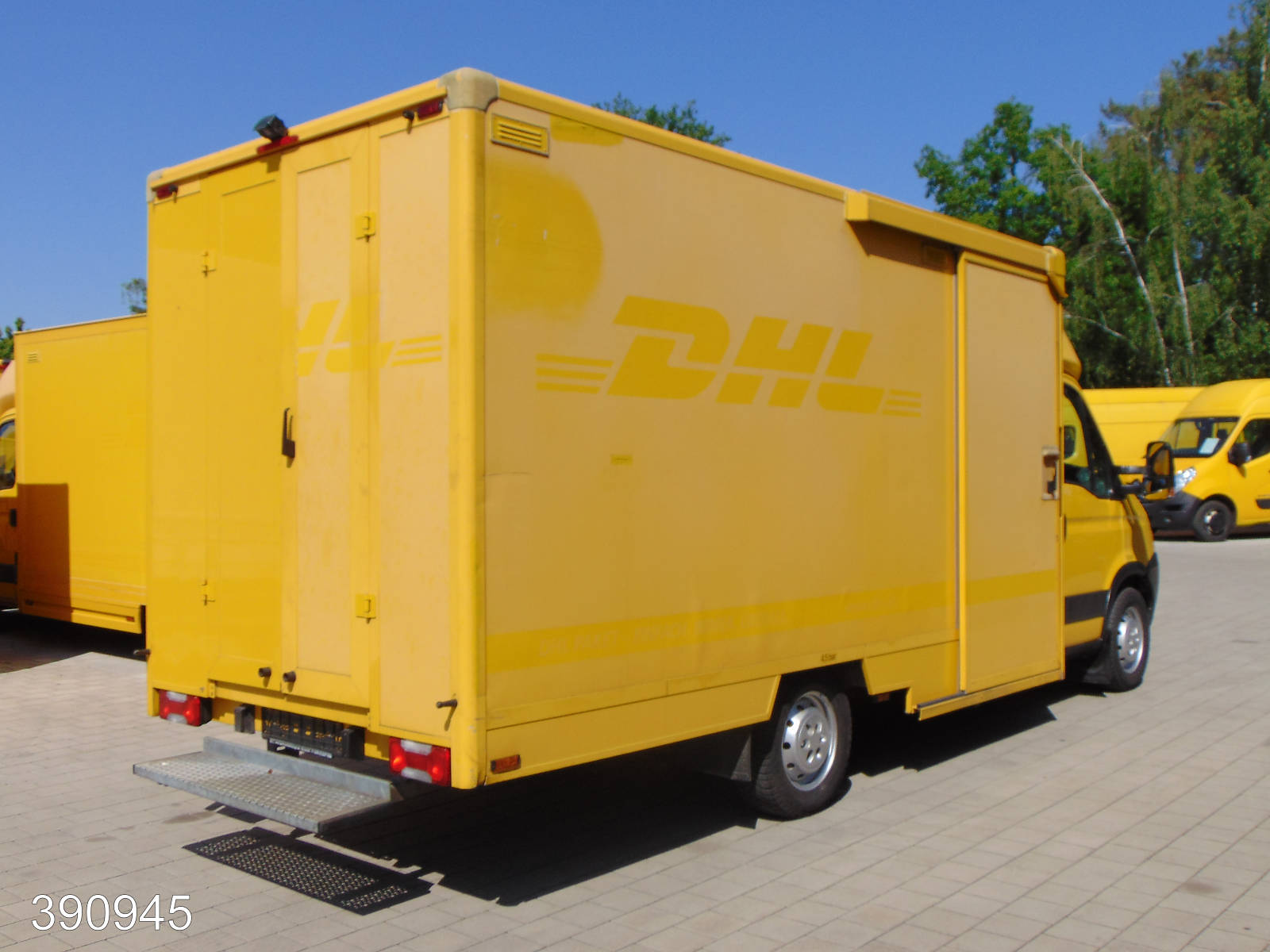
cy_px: 476
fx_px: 1284
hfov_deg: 52.6
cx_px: 635
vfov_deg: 40.7
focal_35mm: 35
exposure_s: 1/320
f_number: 8.3
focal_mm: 6.3
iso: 80
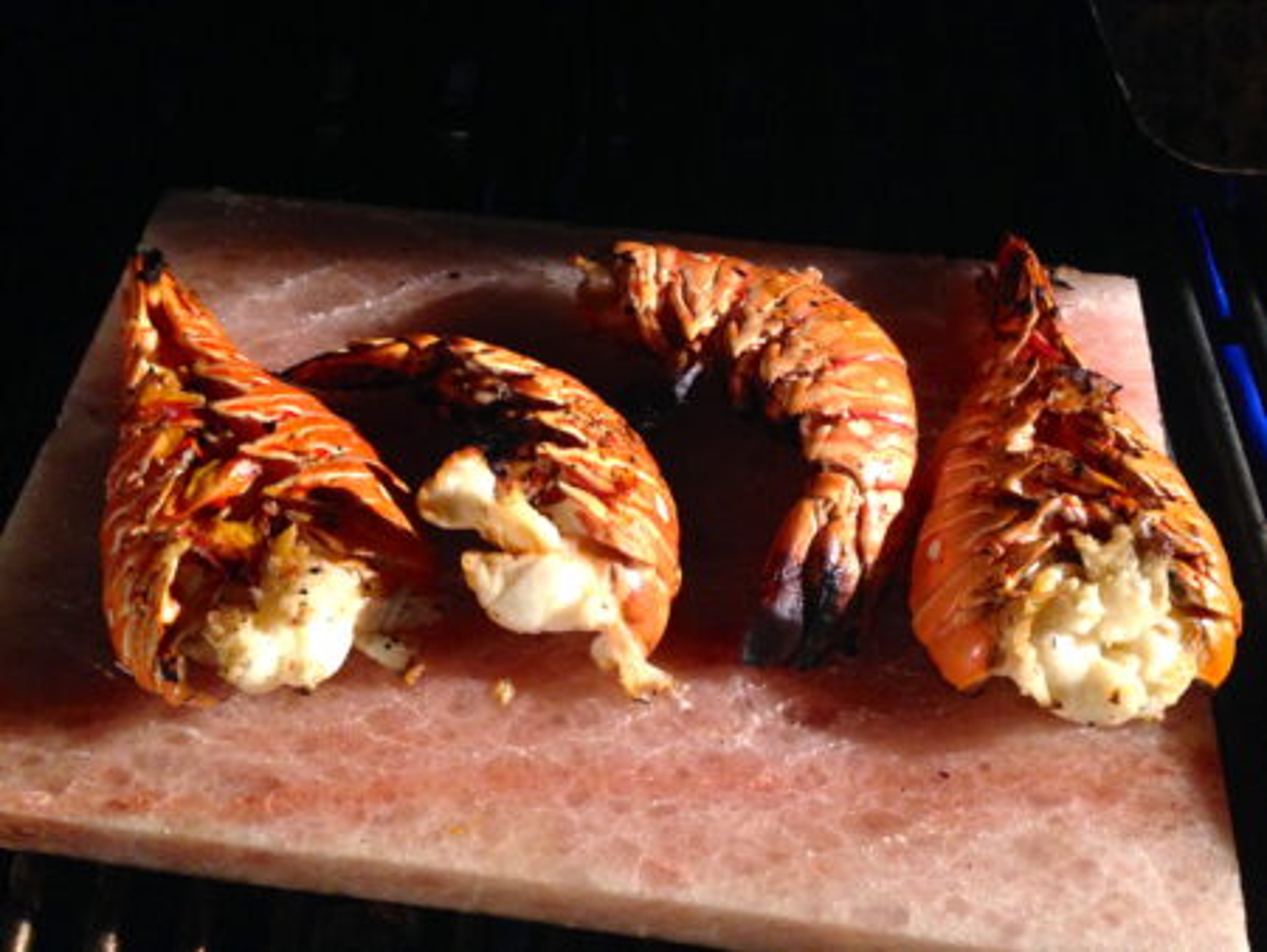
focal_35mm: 33
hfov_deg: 55.3
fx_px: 1208
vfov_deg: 43.0
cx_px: 634
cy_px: 476
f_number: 2.4
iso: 320
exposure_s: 1/20
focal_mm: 4.12
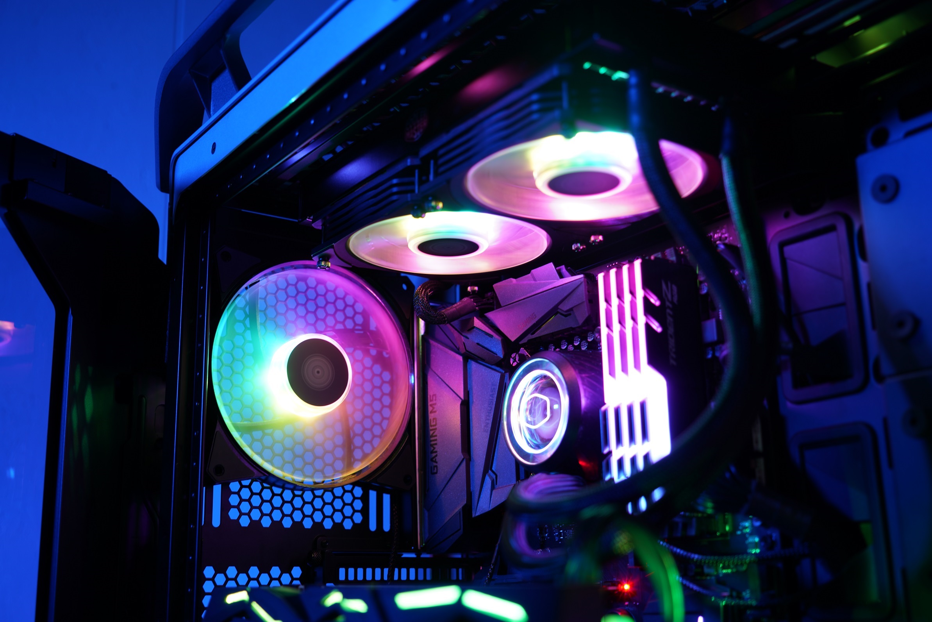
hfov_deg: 47.4
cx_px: 466
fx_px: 1062
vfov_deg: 32.6
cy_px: 311
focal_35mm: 41
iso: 100
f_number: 4
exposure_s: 1/1.6
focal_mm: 41
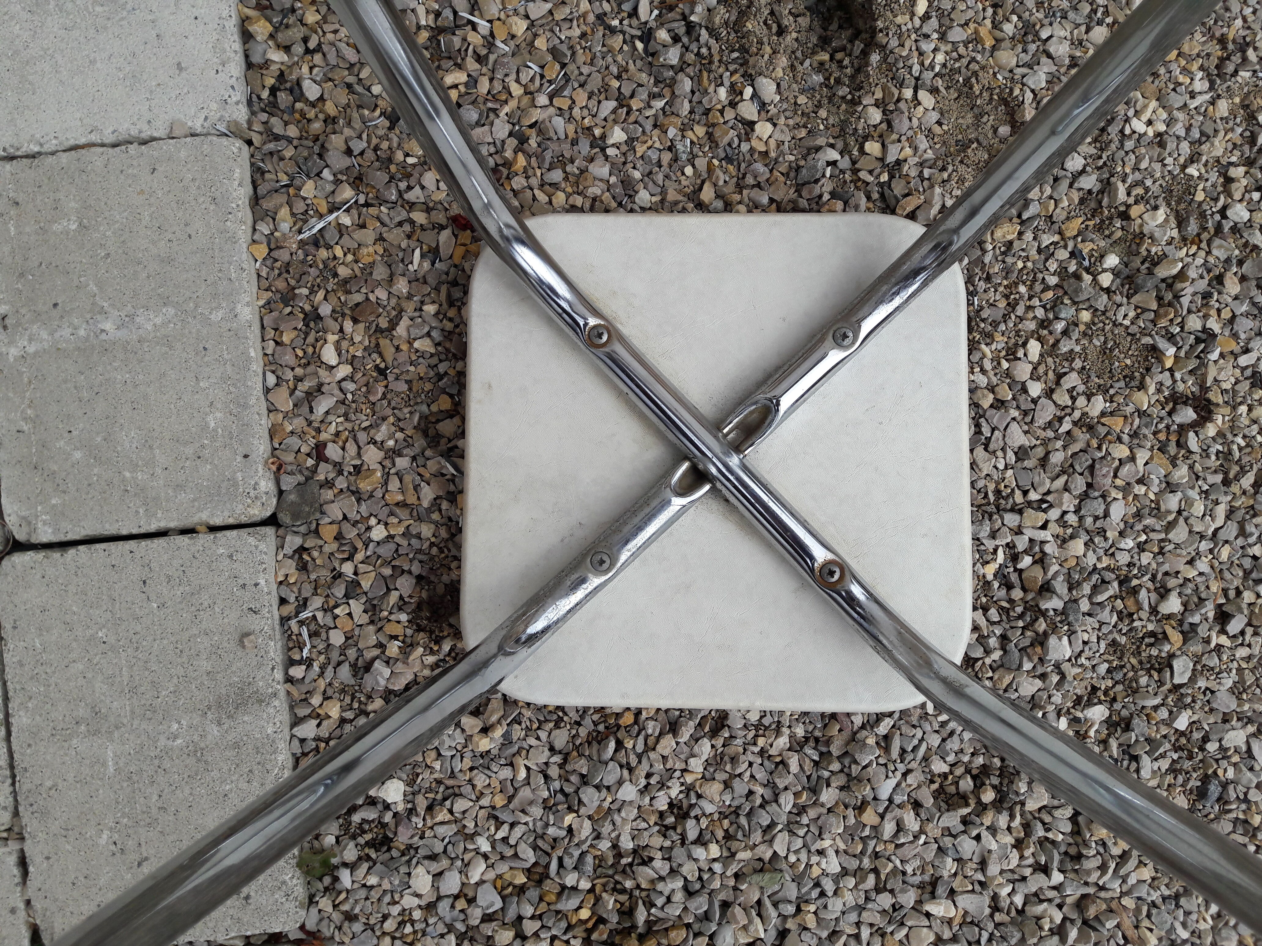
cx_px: 631
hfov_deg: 63.4
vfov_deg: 49.7
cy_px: 473
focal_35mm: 28
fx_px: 1021
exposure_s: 1/1114
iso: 40
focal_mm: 3.7
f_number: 1.9
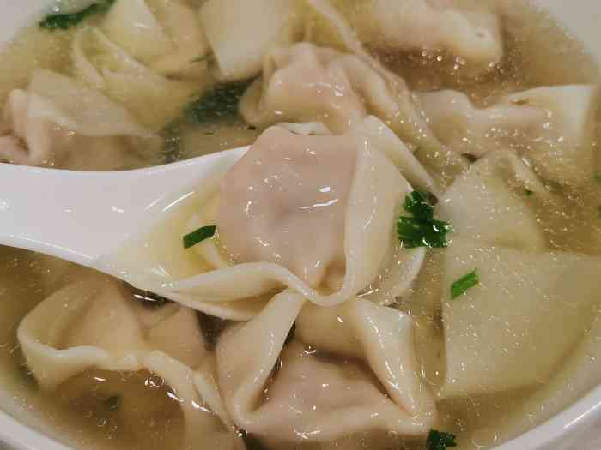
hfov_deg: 42.9
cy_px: 225
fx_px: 764
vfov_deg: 32.9
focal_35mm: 44
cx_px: 300
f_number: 1.8
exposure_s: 1/100
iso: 100
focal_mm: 5.58
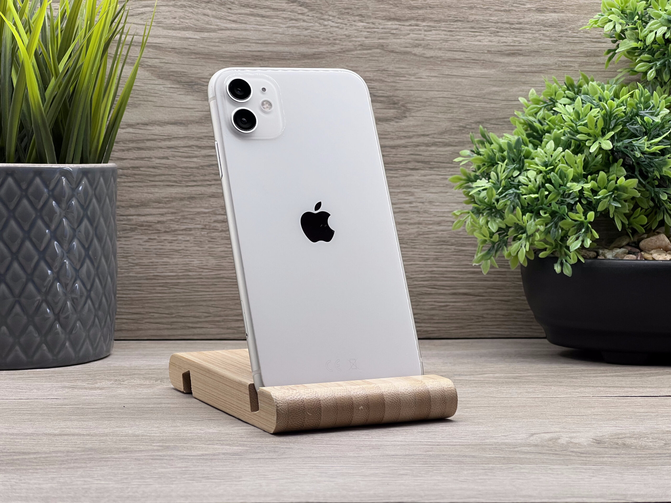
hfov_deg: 25.3
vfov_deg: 19.1
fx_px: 1493
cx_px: 336
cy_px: 252
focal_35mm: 77
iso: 64
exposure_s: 1/100
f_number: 2.8
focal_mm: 9
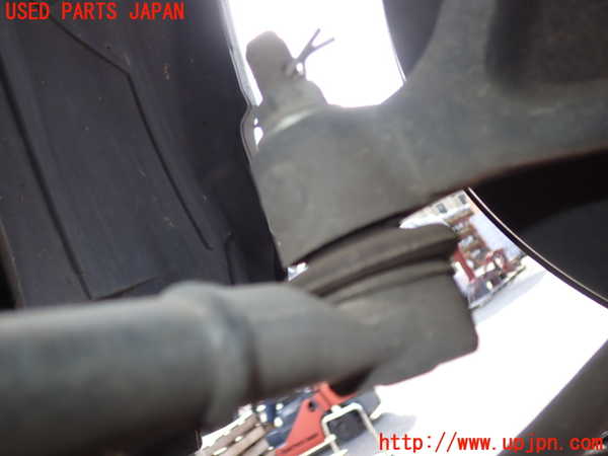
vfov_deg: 46.8
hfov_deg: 60.0
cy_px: 228
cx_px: 304
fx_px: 527
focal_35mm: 30
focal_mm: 5.4
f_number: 6.3
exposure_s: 1/30
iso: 100
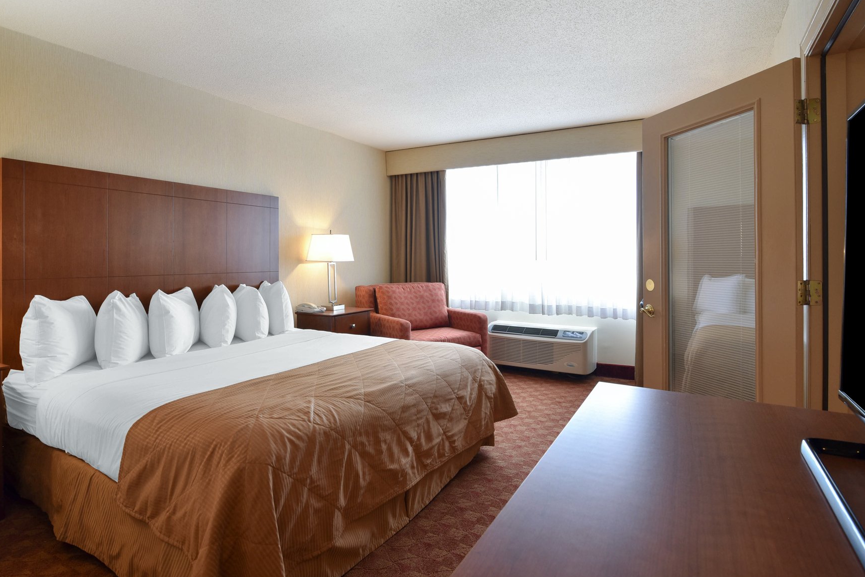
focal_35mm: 19
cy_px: 252
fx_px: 457
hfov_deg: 86.8
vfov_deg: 64.4
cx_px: 407
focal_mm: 16
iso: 400
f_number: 11
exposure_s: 1/8
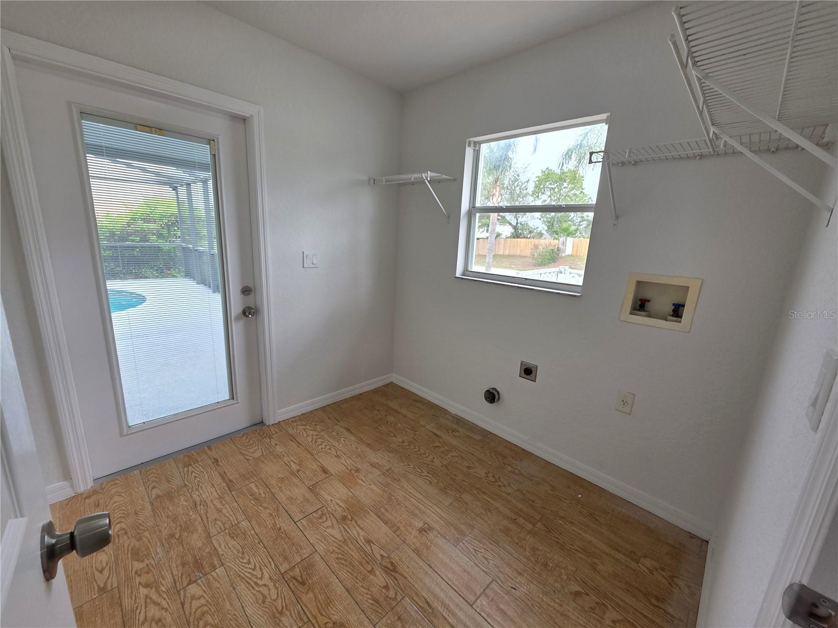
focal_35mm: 13
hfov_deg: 106.2
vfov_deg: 89.9
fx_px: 315
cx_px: 419
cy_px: 314
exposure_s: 1/128
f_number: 1.9
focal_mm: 2.2
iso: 40
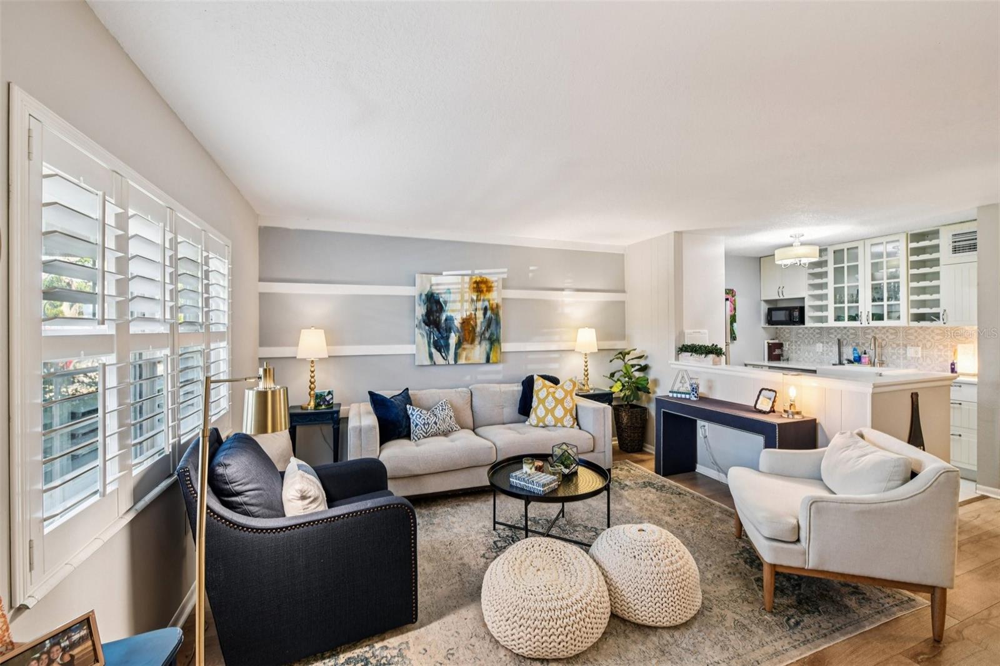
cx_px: 500
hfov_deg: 104.3
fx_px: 389
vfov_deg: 81.2
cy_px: 333
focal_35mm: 14
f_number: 8
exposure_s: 1/4
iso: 400
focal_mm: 14
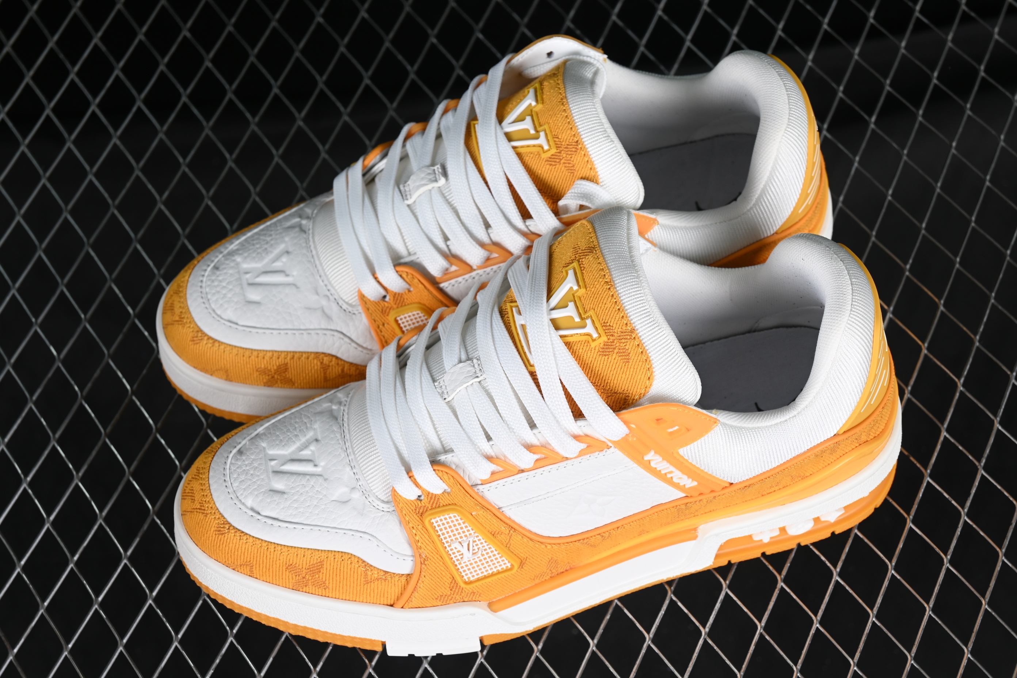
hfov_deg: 27.0
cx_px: 508
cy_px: 339
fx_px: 2119
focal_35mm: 75
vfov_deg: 18.2
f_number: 7.1
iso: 160
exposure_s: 1/80
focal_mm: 50
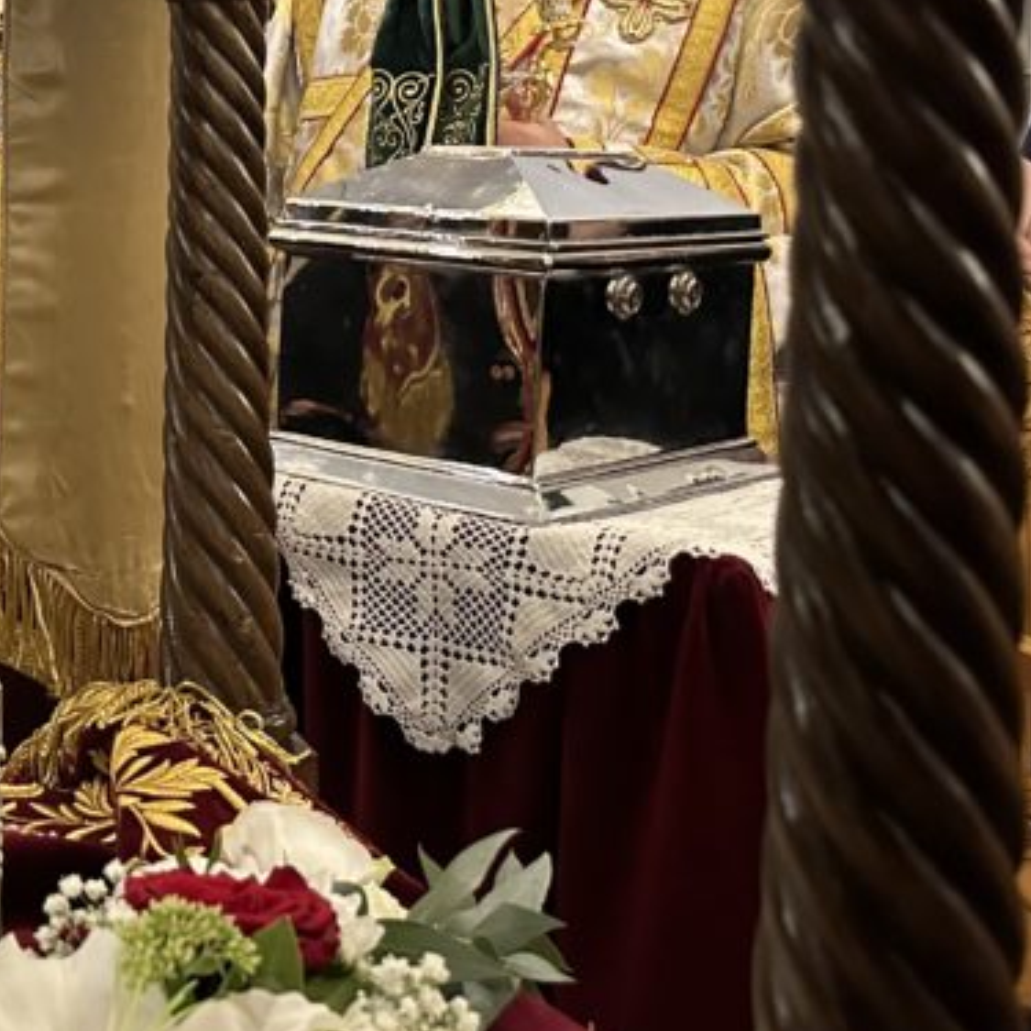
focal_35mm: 58
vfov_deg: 28.8
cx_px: -275
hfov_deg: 25.7
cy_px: 190
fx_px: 1954
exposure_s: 1/33
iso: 640
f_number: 1.78
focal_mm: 6.86
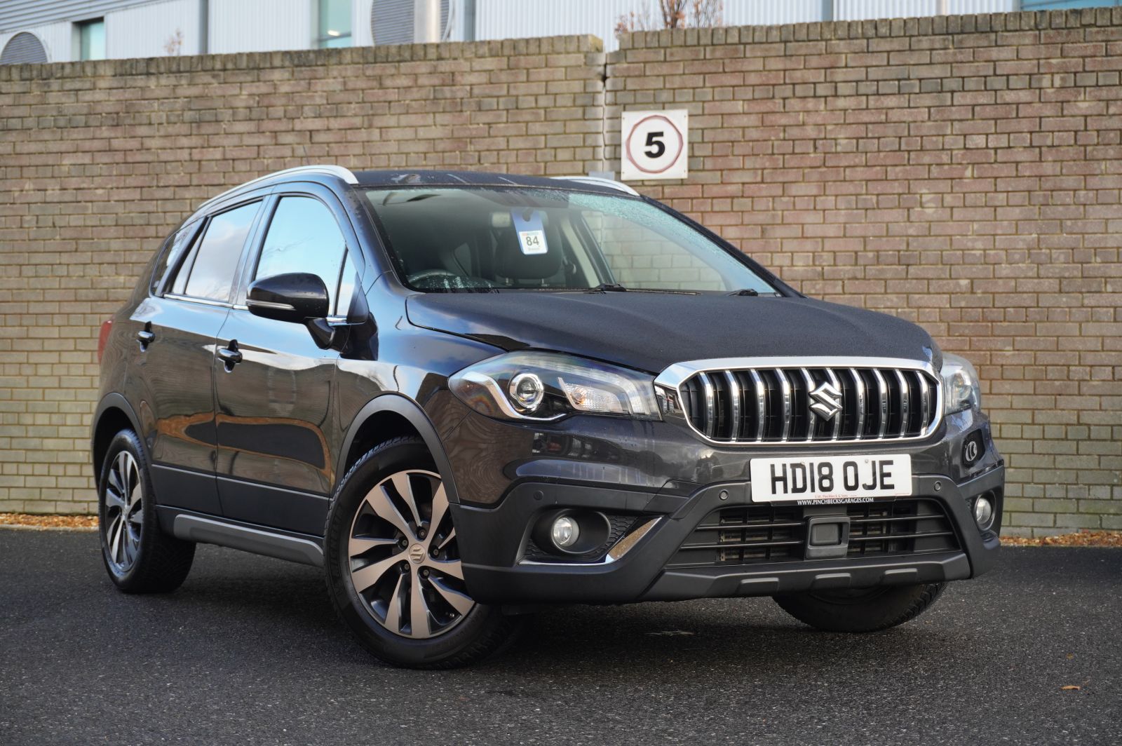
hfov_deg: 31.2
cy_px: 373
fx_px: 2009
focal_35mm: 64
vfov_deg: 21.0
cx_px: 561
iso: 500
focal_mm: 43
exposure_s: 1/160
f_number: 5.6
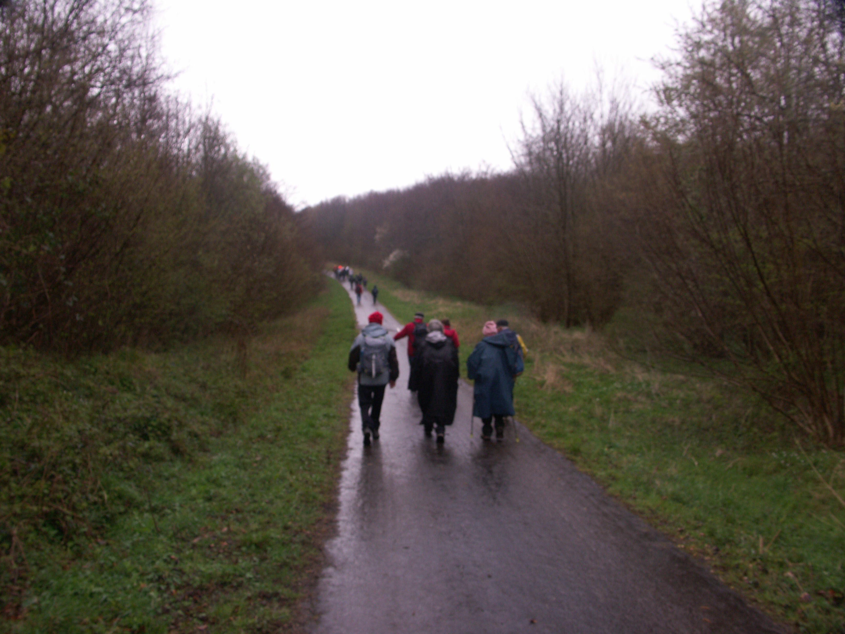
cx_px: 422
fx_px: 683
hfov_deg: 63.4
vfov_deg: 49.7
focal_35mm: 28
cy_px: 317
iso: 64
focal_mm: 7.21
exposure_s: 1/125
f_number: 4.5
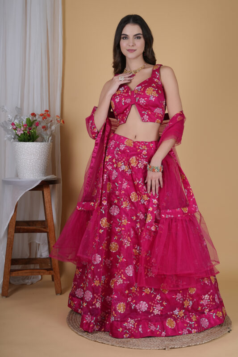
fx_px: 496
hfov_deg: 27.0
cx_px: 119
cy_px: 178
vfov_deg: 39.6
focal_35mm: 50
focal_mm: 50
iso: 250
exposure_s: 1/160
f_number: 11
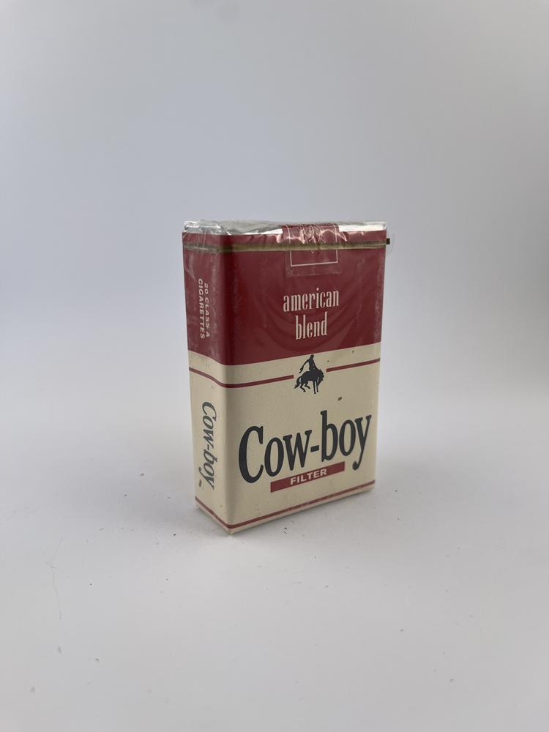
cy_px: 366
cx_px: 274
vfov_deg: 67.3
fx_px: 550
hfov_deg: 53.1
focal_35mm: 26
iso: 32
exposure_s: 1/122
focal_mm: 5.1
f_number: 1.6
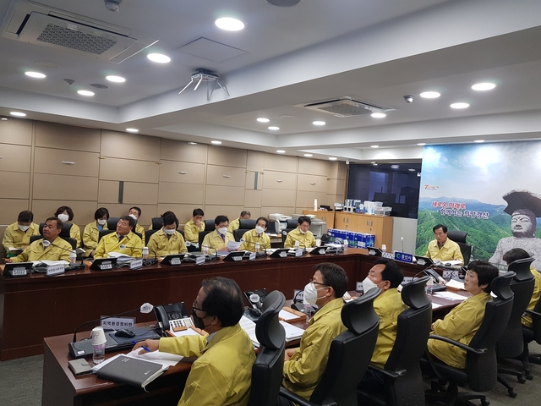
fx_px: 406
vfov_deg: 53.1
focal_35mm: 26
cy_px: 203
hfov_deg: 67.3
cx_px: 270
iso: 80
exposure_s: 1/120
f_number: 1.7
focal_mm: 4.3
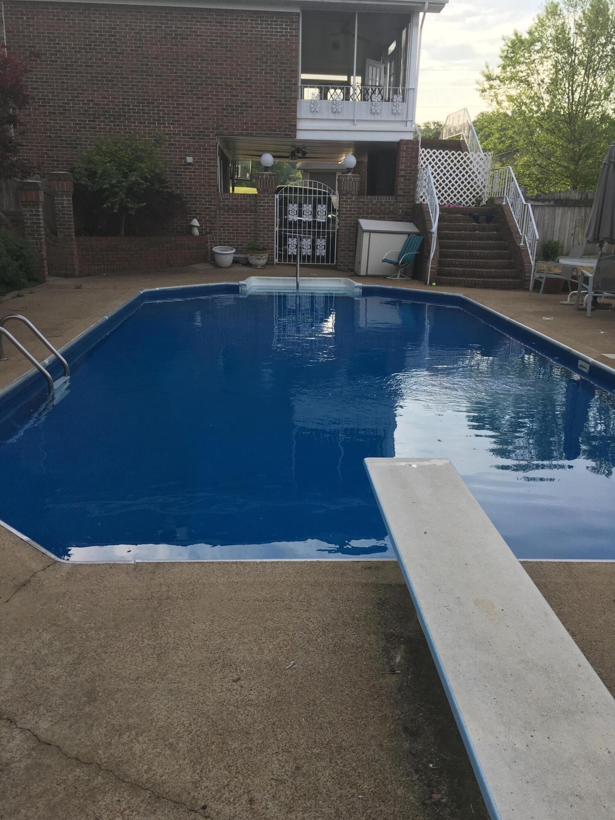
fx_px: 687
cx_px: 308
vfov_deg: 61.7
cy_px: 410
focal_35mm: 29
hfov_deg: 48.2
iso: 25
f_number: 2.2
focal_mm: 4.15
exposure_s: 1/390
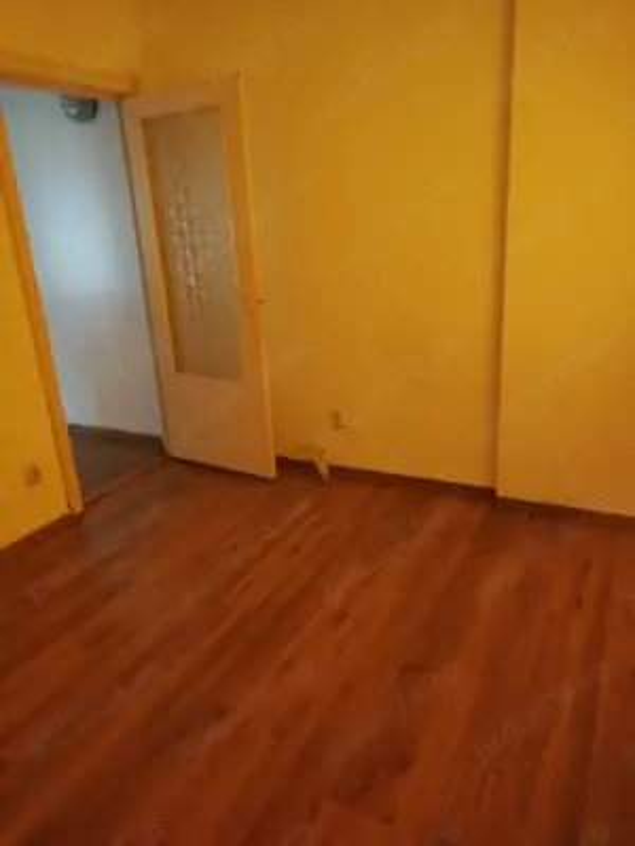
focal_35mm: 26
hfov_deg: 53.1
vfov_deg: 67.3
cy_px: 423
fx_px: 636
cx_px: 318
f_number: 1.8
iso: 794
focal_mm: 4.75
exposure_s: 1/20
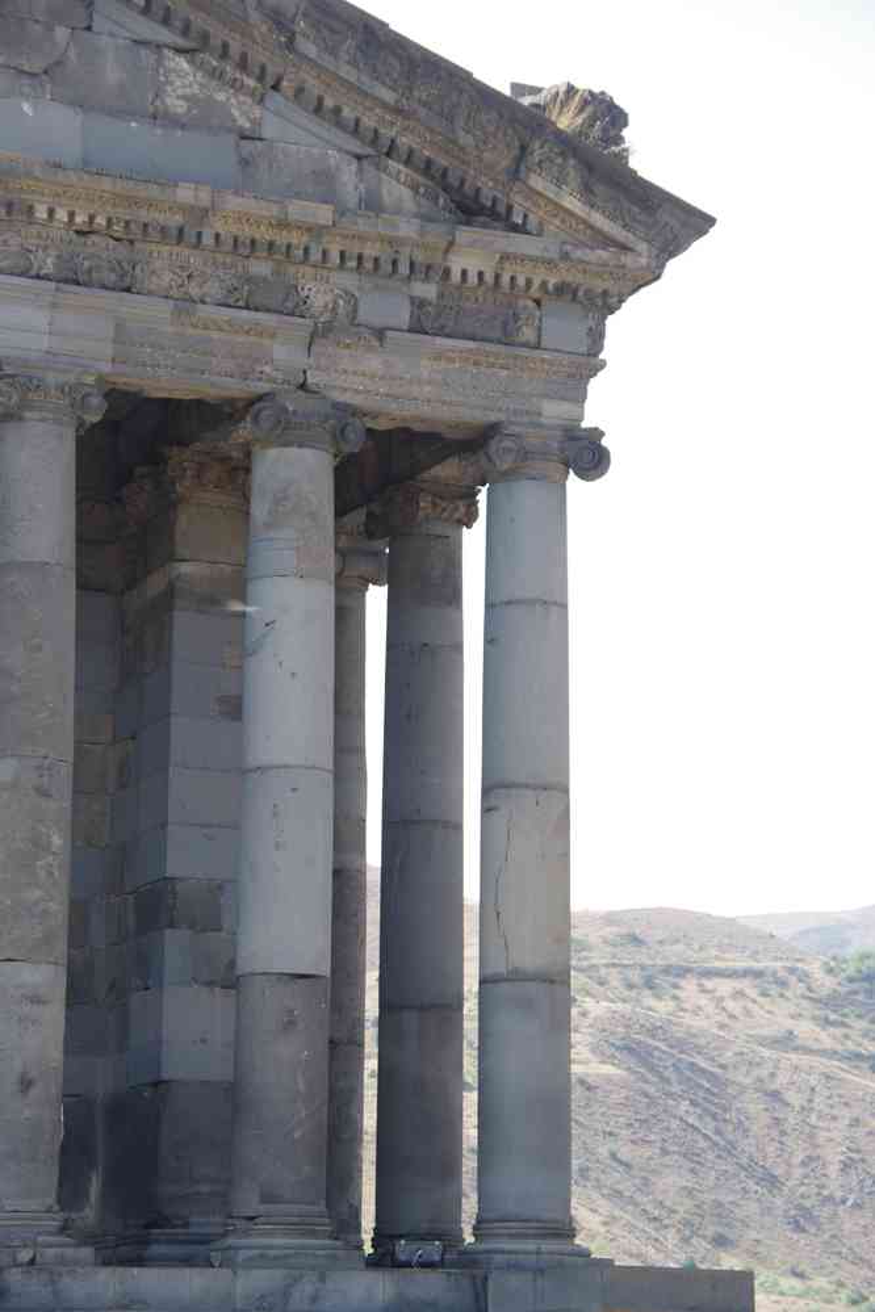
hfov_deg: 13.0
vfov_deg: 19.5
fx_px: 3828
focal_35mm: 105
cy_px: 656
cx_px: 438
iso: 400
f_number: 8
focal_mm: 70
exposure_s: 1/100
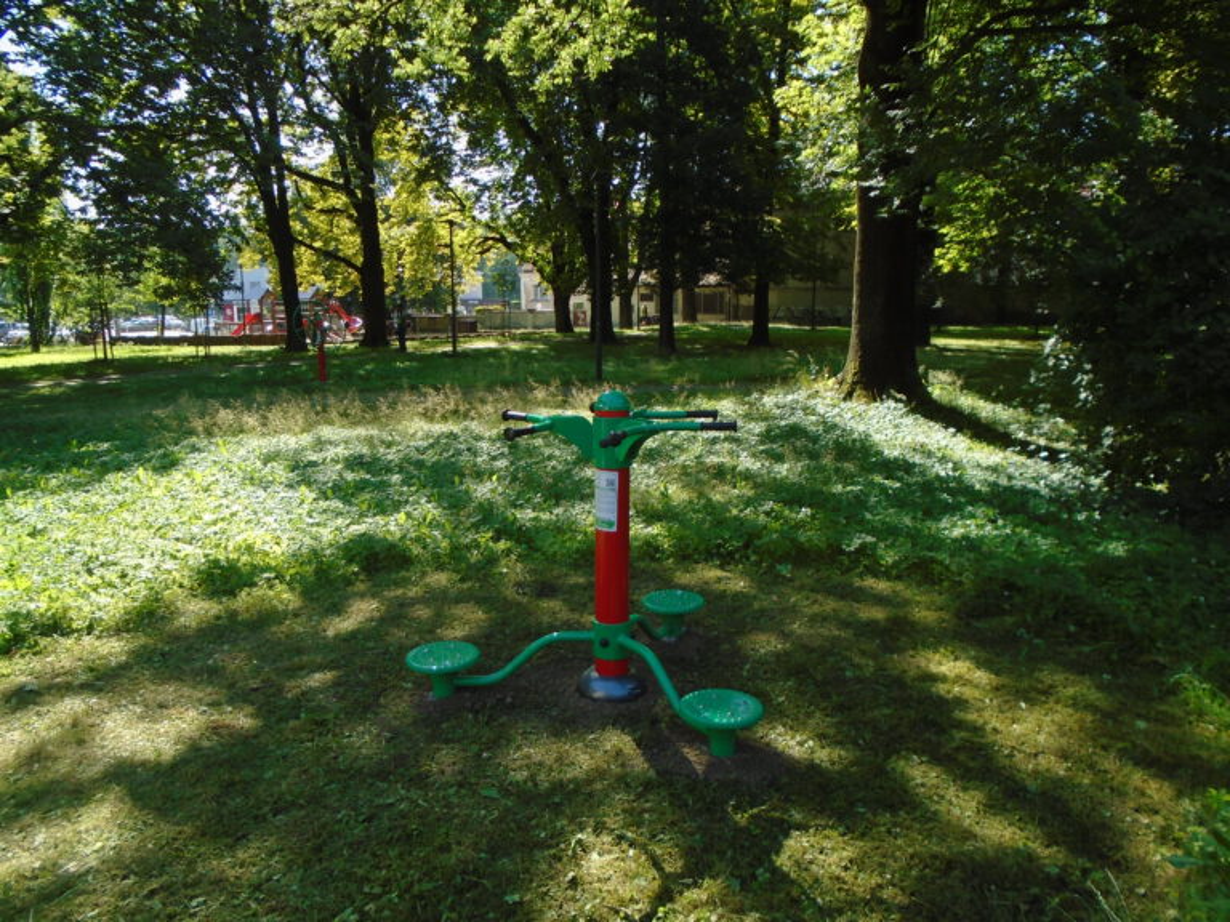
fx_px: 924
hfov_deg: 67.3
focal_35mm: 26
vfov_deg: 53.1
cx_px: 615
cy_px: 461
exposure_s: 1/250
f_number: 3.2
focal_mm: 4.6
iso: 100
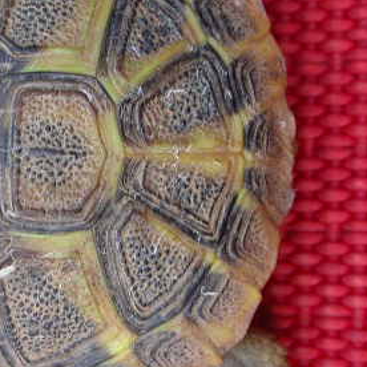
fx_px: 1919
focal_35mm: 160
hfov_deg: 10.8
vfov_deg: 10.9
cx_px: -11
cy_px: 168
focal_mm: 16.2
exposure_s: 1/66.8
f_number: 5.6
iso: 100
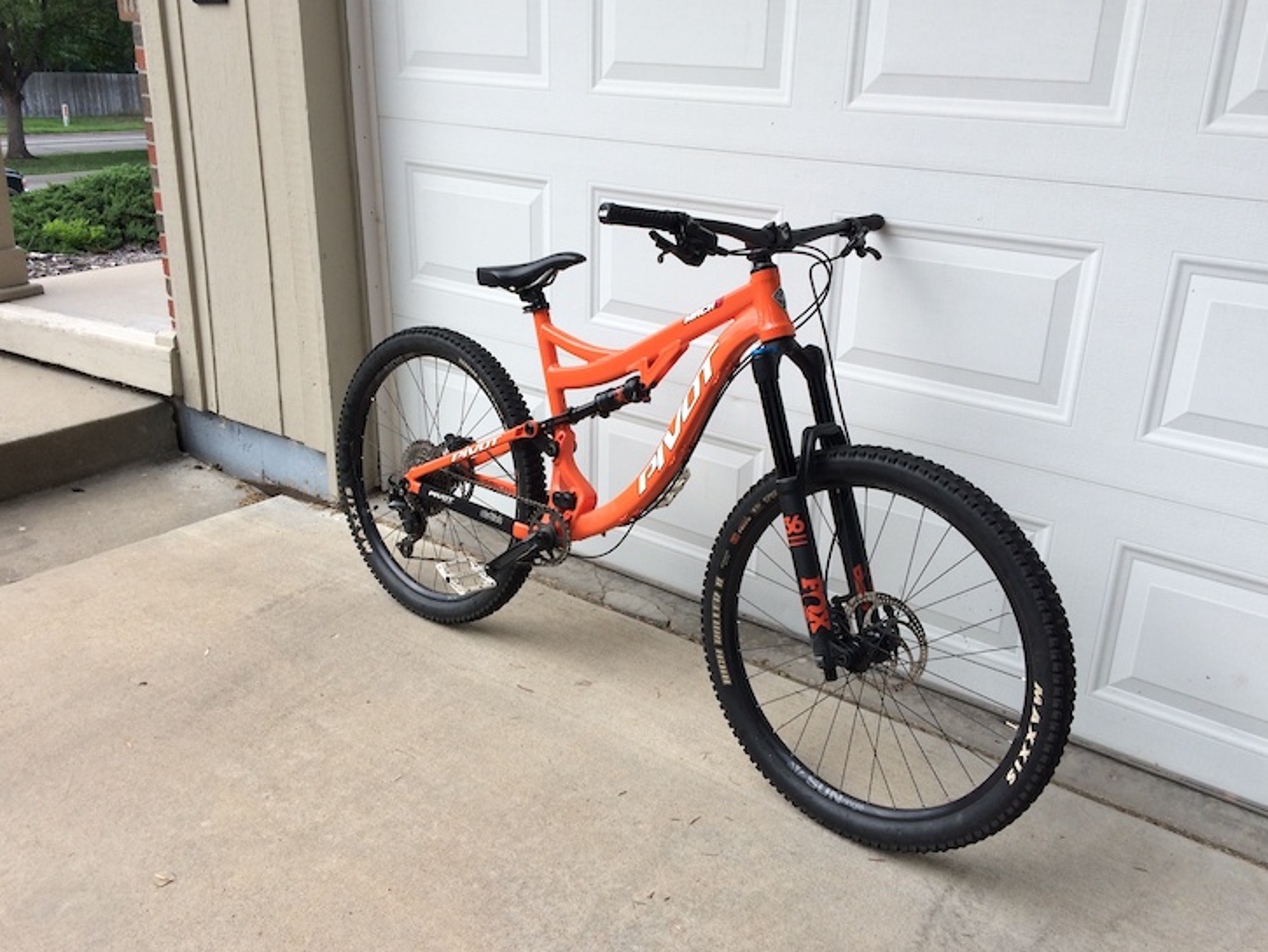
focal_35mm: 32
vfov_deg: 44.2
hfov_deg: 56.8
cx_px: 602
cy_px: 486
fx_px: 1172
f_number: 2.2
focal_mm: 4.15
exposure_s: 1/120
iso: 32
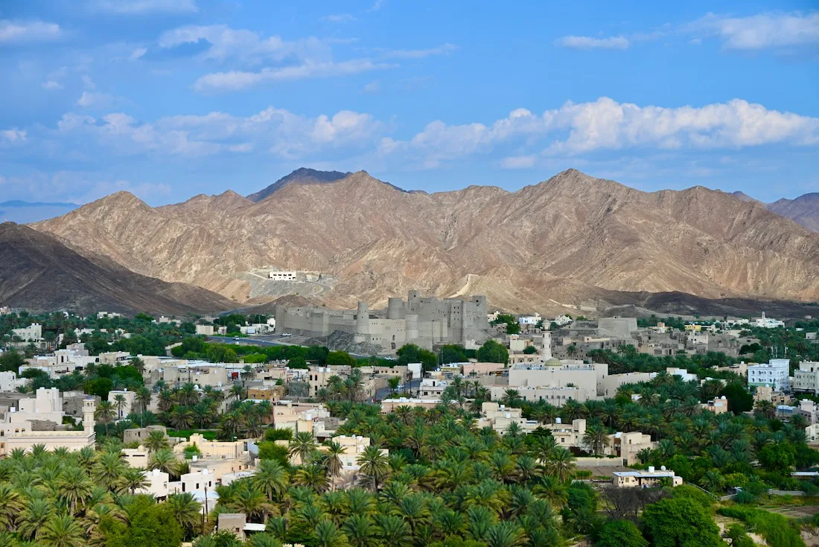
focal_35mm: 59
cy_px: 274
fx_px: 1343
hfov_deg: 33.9
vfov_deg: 23.0
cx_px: 410
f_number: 6
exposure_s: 1/500
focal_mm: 59
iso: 100
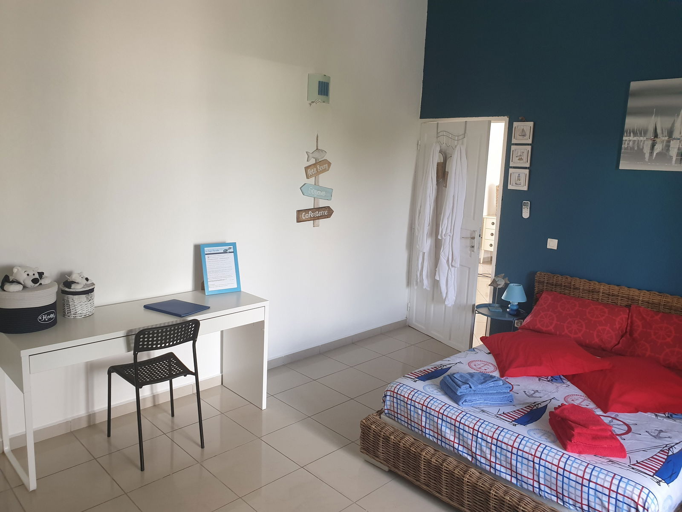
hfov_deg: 67.3
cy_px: 256
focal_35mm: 26
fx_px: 512
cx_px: 341
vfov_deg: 53.1
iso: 200
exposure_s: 1/50
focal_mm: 4.3
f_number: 2.4
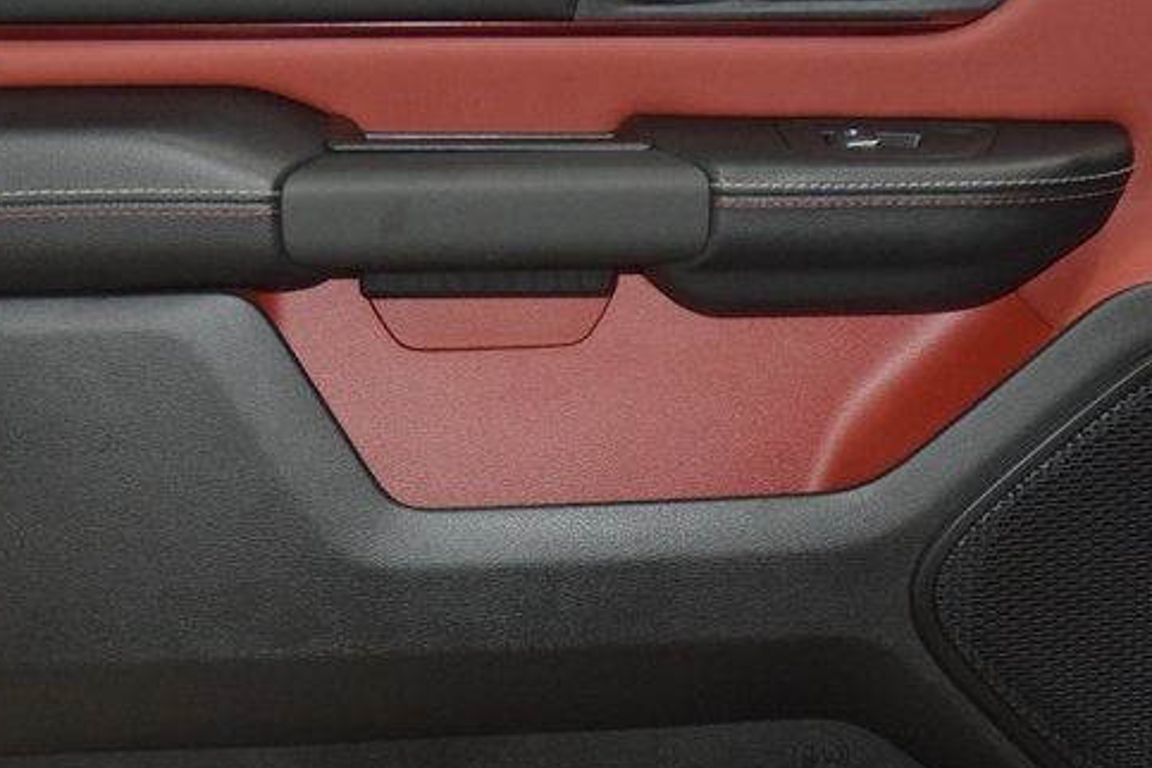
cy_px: 411
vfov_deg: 19.5
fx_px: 2240
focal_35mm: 70
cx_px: 656
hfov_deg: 28.8
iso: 2800
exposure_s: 1/125
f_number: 3.5
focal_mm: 22
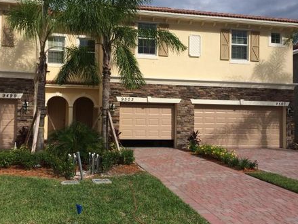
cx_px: 131
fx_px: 284
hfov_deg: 55.2
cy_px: 113
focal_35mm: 33
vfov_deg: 43.0
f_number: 2.2
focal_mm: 4.15
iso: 32
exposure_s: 1/2415
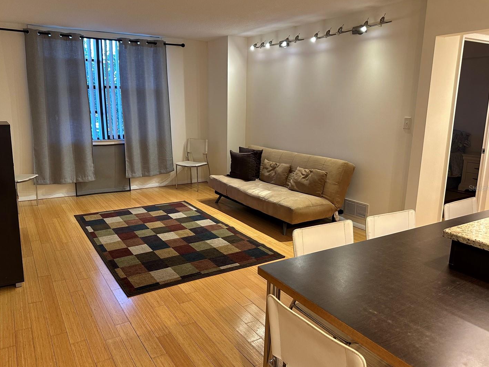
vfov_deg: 51.4
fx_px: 381
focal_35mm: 27
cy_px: 188
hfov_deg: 65.2
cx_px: 226
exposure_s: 1/60
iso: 250
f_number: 1.78
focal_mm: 6.86
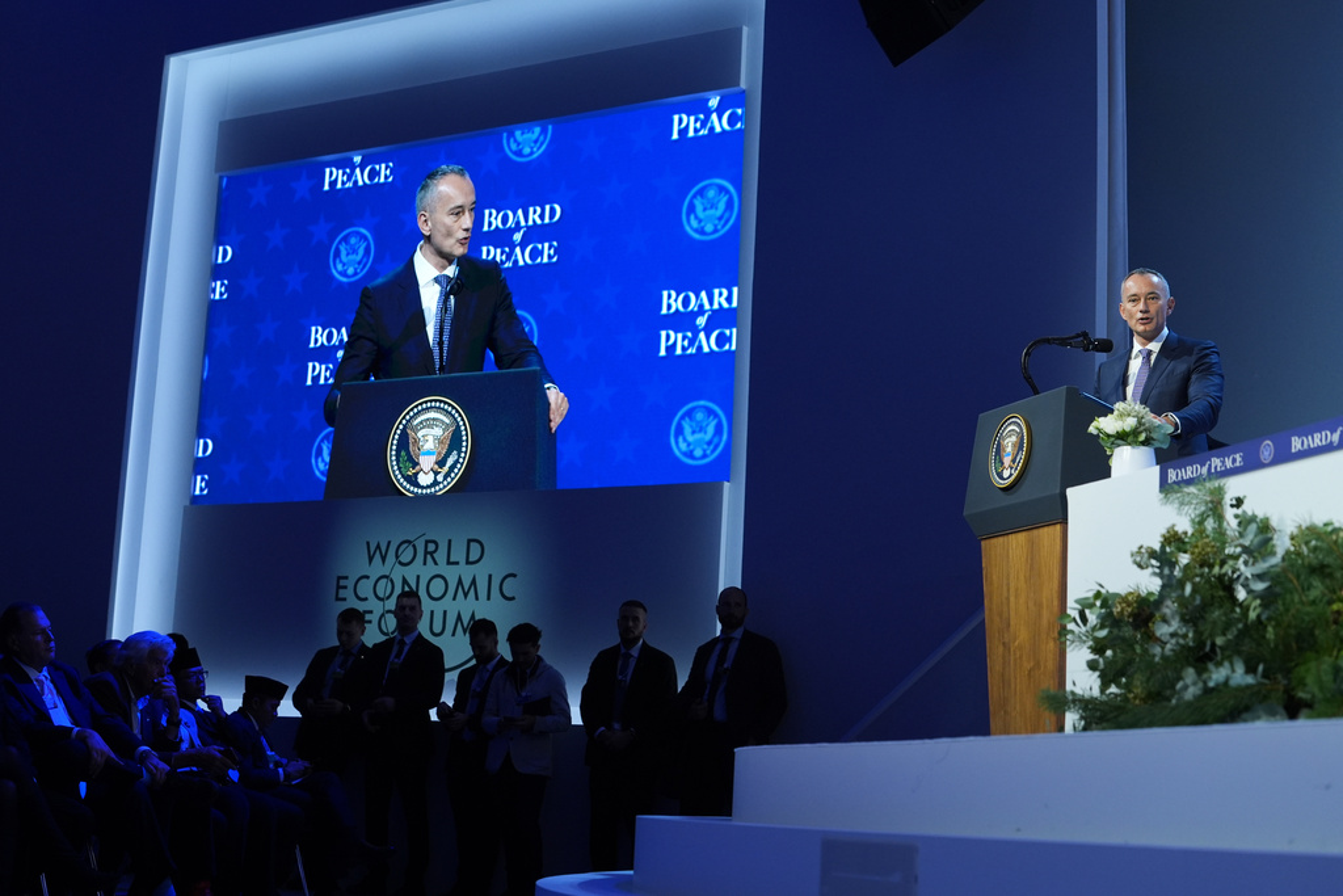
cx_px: 672
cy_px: 448
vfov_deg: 25.1
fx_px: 2015
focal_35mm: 54
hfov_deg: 36.9
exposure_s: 1/320
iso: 1250
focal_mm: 54
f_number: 3.2
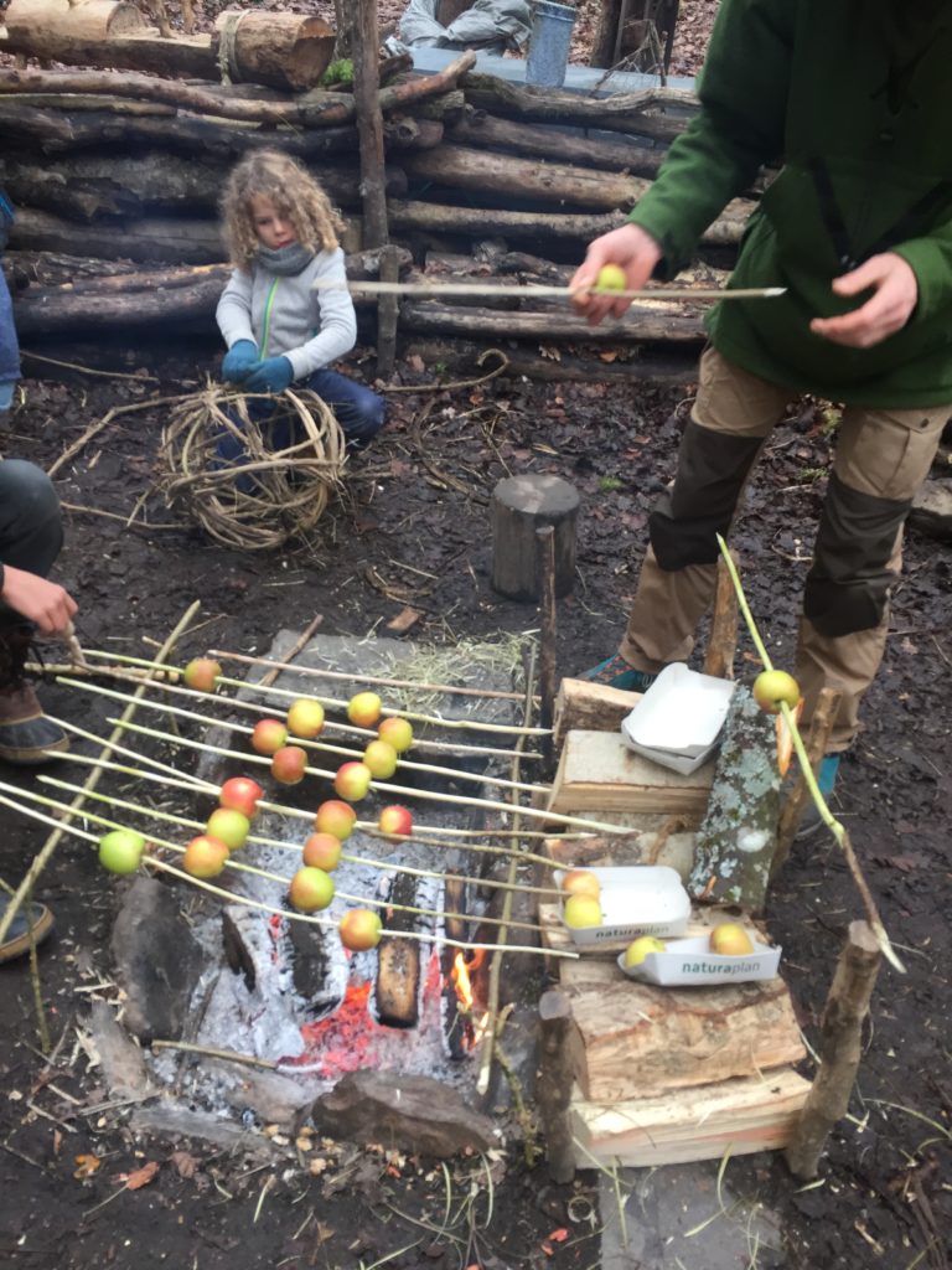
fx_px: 1063
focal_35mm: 29
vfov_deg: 61.7
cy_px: 635
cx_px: 476
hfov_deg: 48.2
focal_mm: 4.15
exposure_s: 1/33
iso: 32
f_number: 2.2
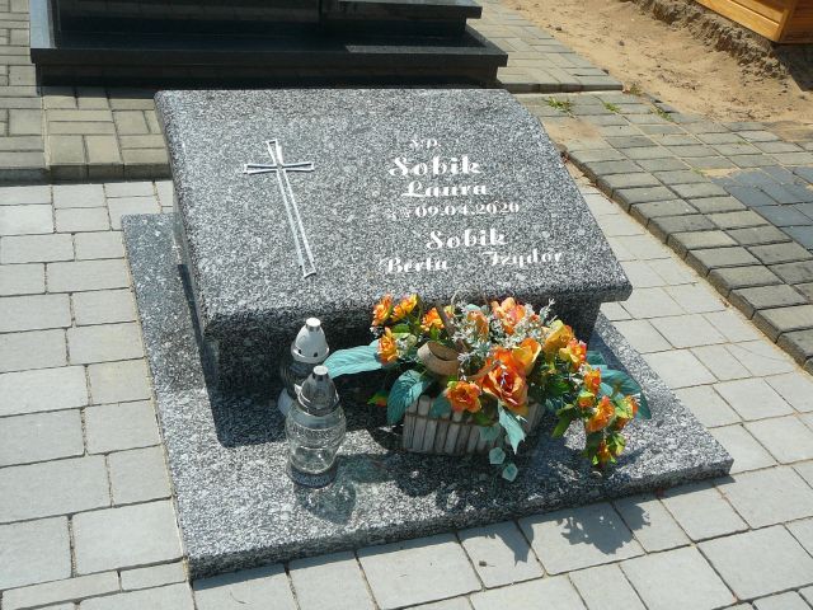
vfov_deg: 37.7
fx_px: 892
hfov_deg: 49.0
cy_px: 305
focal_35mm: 38
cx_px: 406
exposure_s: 1/640
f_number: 5
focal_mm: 5.6
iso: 80
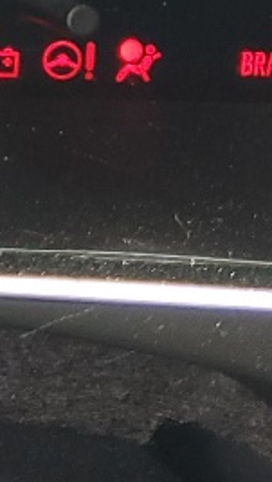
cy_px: -189
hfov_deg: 6.4
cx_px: -639
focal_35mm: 169
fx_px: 2164
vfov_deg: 12.3
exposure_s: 1/120
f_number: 1.5
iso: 64
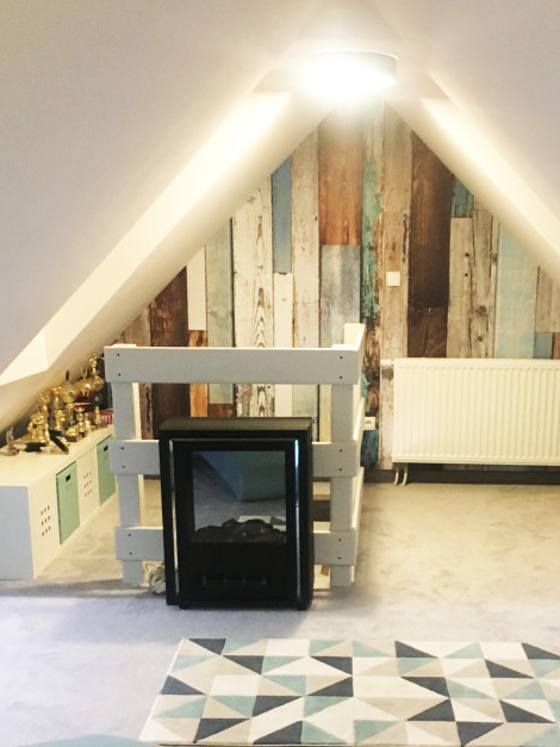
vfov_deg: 40.8
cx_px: 332
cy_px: 491
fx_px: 993
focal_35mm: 46
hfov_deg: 31.4
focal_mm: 4.15
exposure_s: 1/17
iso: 400
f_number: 2.2
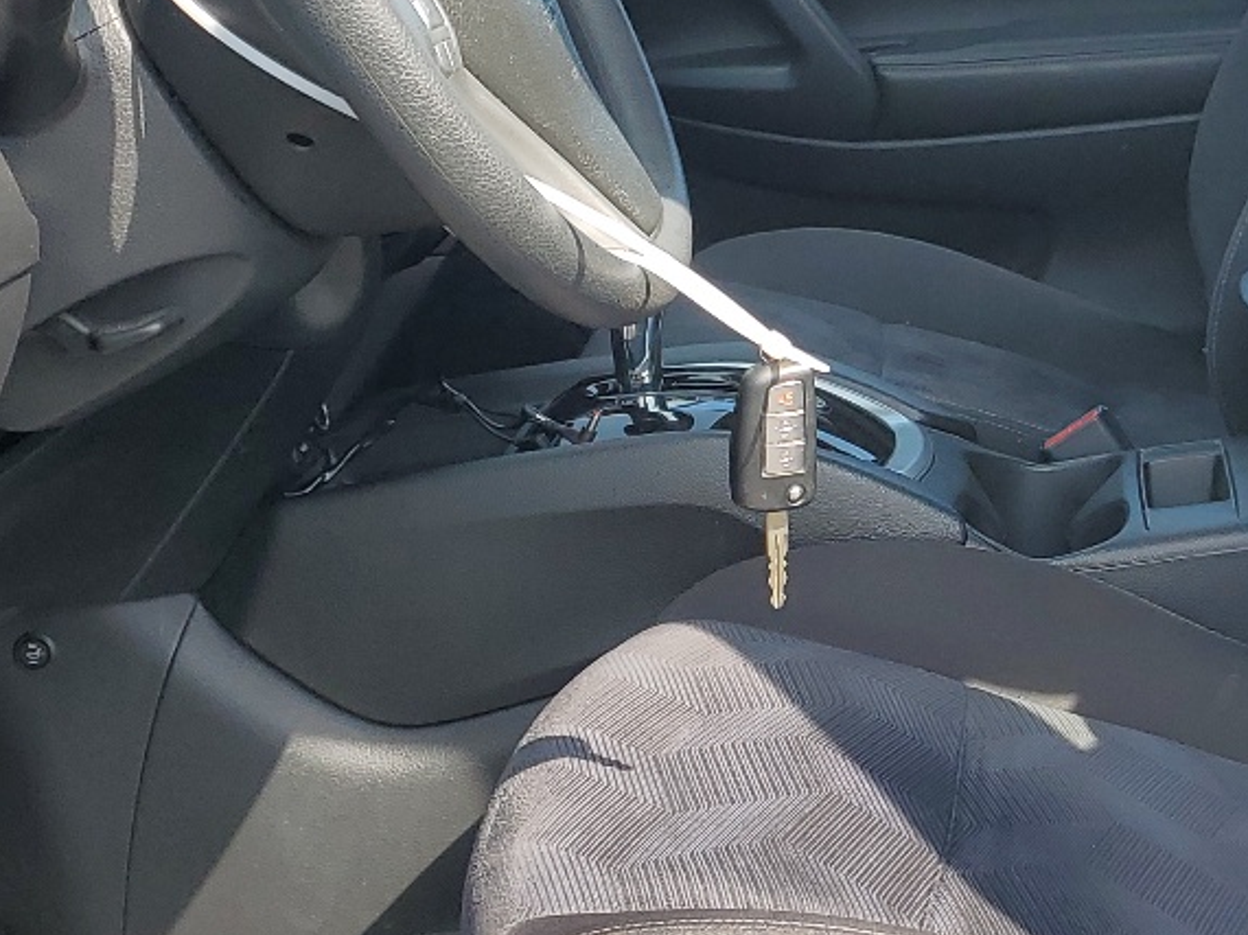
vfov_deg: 20.1
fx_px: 2631
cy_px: 438
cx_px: 1049
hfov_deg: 26.1
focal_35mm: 73
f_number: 1.5
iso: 50
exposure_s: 1/714
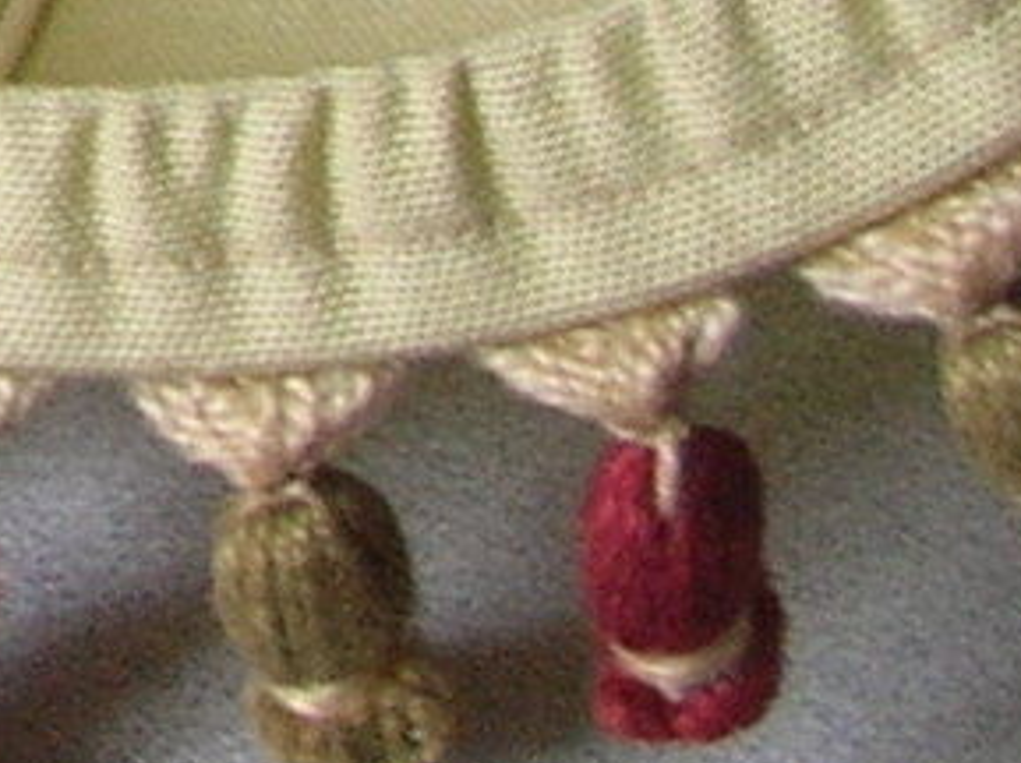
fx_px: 8160
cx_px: -1611
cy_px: -1953
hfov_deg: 6.7
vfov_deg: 5.0
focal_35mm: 277
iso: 50
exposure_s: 1/11.2
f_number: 2.8
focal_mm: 5.8
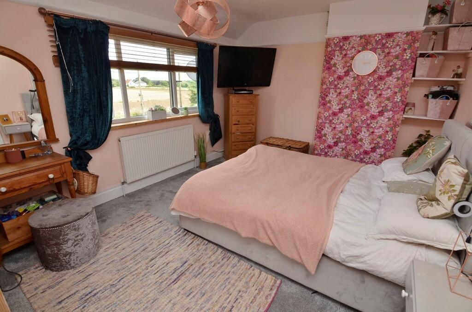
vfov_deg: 71.8
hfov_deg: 95.1
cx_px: 236
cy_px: 156
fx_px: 216
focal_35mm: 16
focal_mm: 11
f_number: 5.6
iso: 200
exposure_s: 1/125
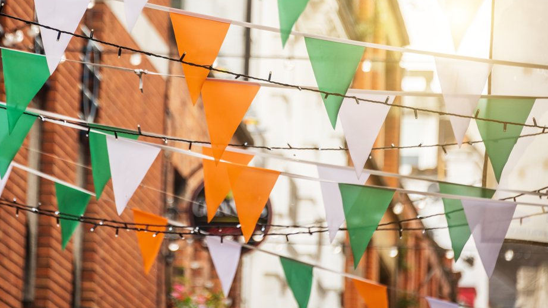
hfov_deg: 6.1
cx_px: 192
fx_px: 5173
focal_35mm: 356
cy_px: 79
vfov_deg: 3.4
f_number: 5.6
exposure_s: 1/250
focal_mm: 250
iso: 450
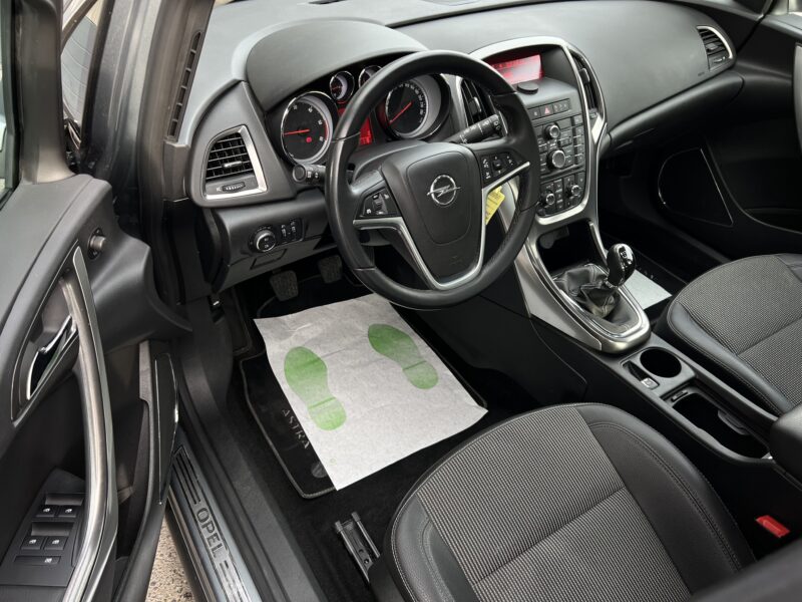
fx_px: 602
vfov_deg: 53.1
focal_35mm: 26
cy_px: 301
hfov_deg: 67.3
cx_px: 401
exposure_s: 1/121
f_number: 1.5
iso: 50
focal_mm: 5.7
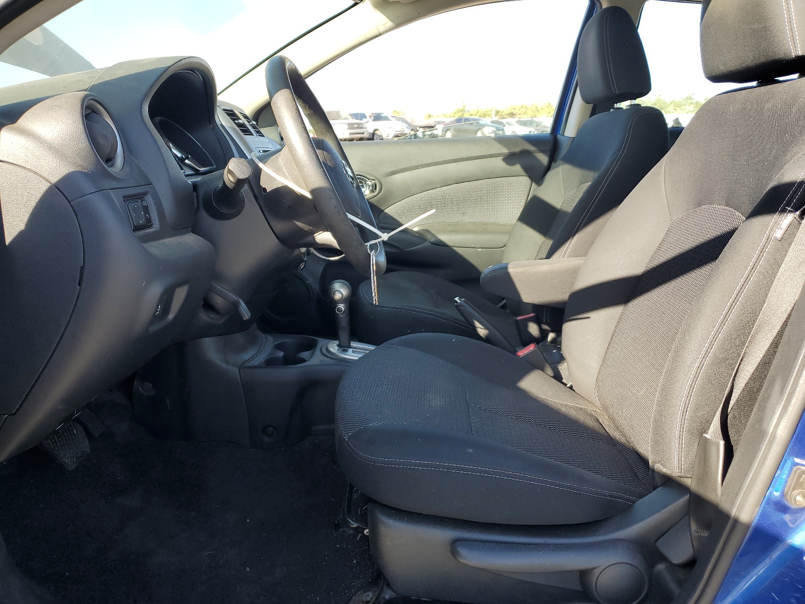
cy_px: 302
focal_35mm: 26
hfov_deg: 67.3
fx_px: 605
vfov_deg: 53.1
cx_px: 402
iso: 50
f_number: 1.5
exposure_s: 1/417
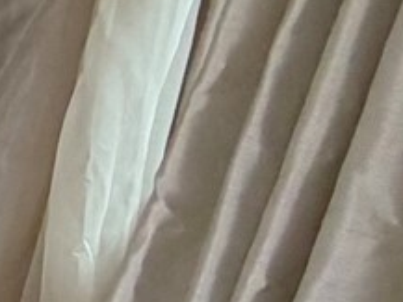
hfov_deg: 9.1
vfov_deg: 14.2
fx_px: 1200
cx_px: -1066
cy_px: 9
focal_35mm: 103
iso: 50
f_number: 2.2
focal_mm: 2.22
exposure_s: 1/159
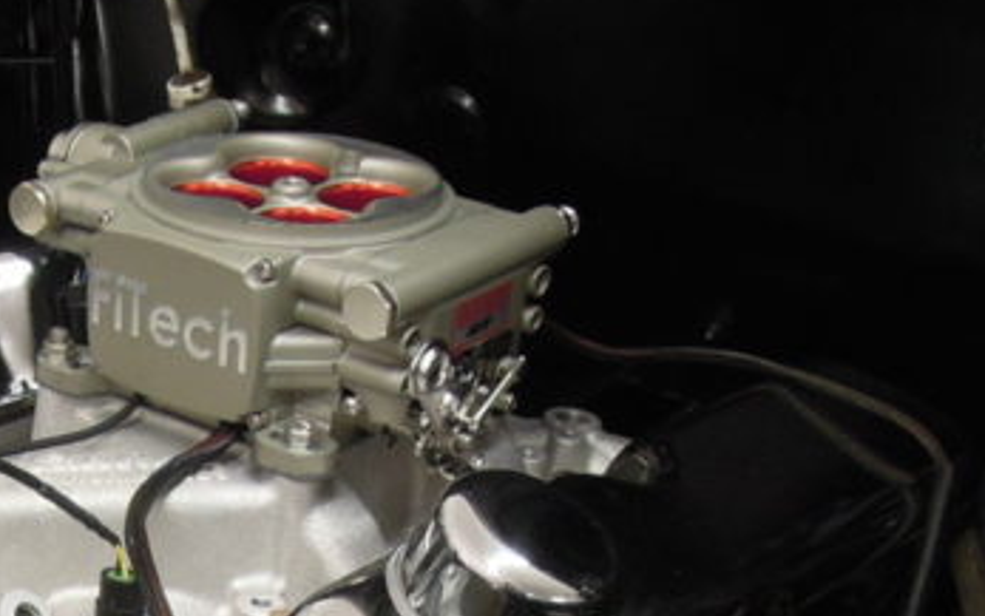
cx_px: 34
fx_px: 2014
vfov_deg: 16.4
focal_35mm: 75
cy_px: 820
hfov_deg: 26.2
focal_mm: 4.3
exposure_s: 1/30
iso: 250
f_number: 2.8
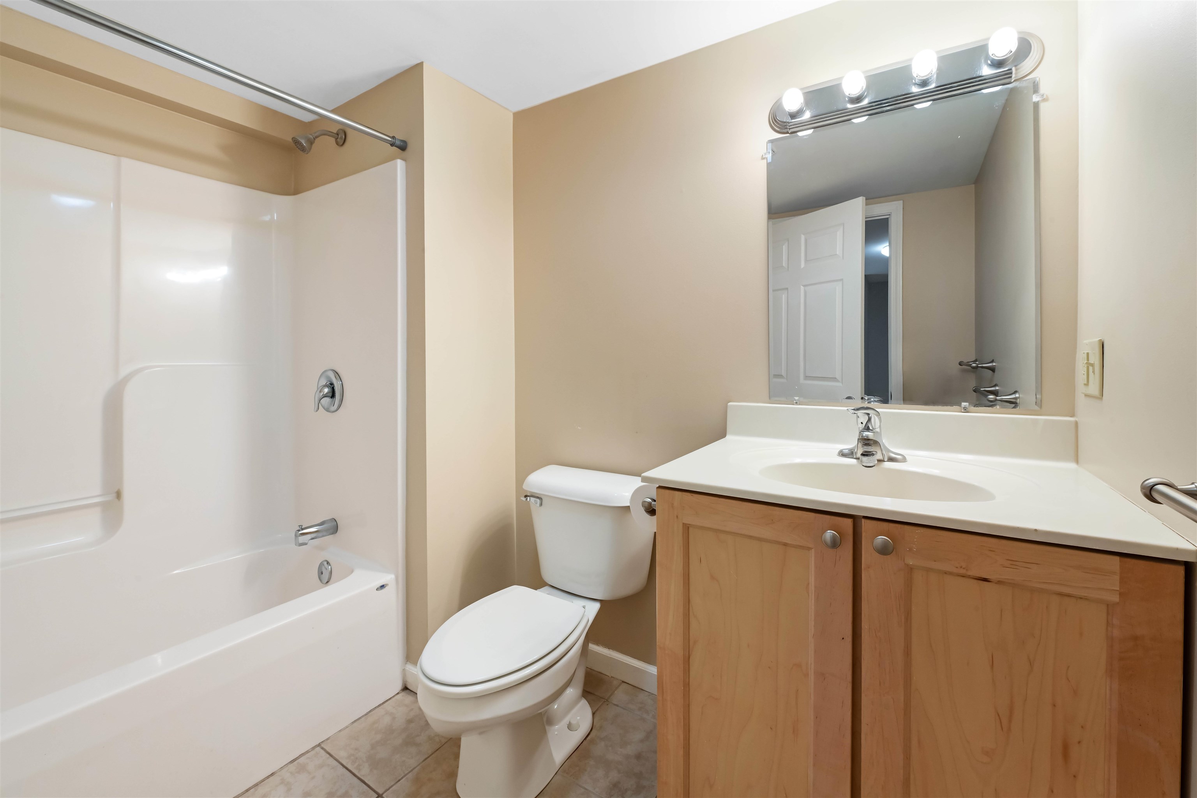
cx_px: 598
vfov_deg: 81.2
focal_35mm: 14
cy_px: 399
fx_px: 465
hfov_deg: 104.3
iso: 1000
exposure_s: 1/60
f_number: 14
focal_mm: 14
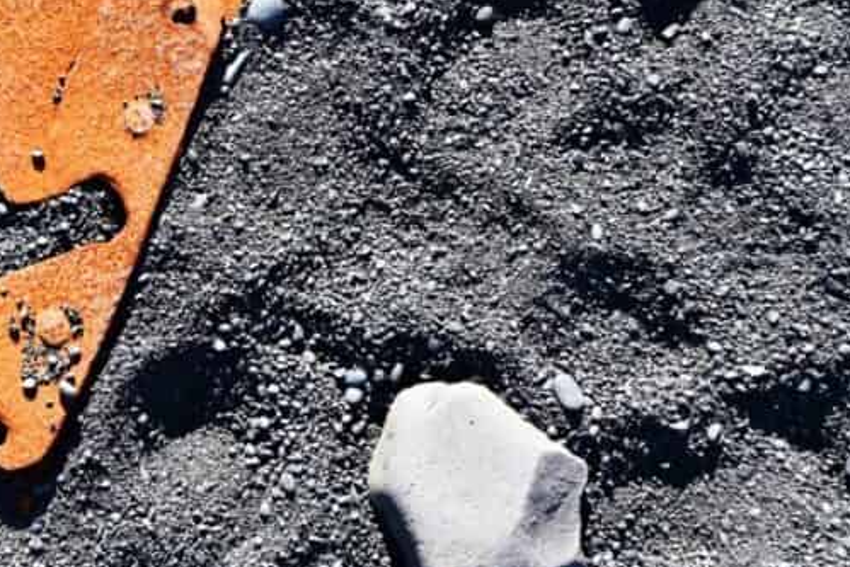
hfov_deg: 26.4
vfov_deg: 17.9
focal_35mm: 76
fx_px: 1795
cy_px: 193
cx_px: 233
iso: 160
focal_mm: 37
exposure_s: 1/250
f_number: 5.6
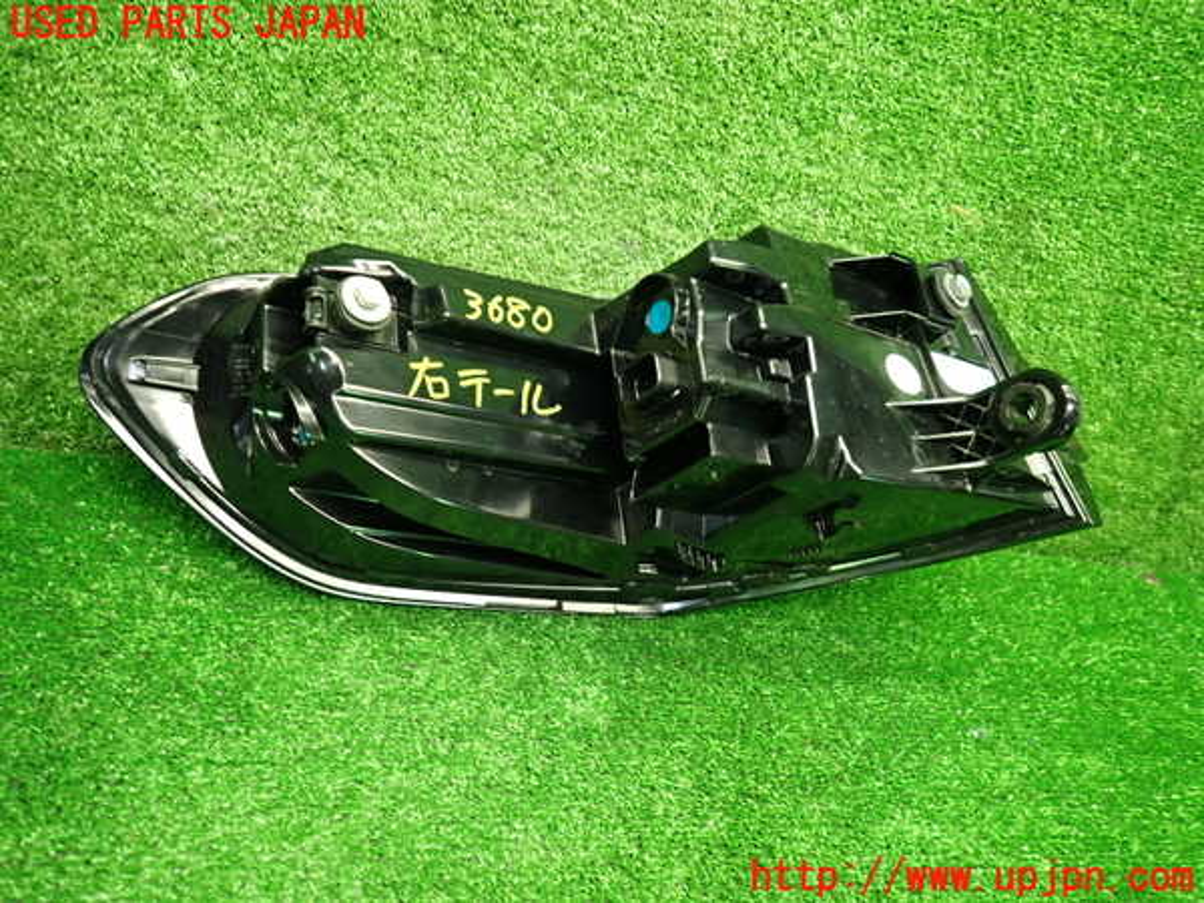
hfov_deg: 69.4
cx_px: 602
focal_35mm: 25
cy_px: 452
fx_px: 870
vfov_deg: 54.9
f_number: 2
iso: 320
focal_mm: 4.5
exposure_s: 1/30
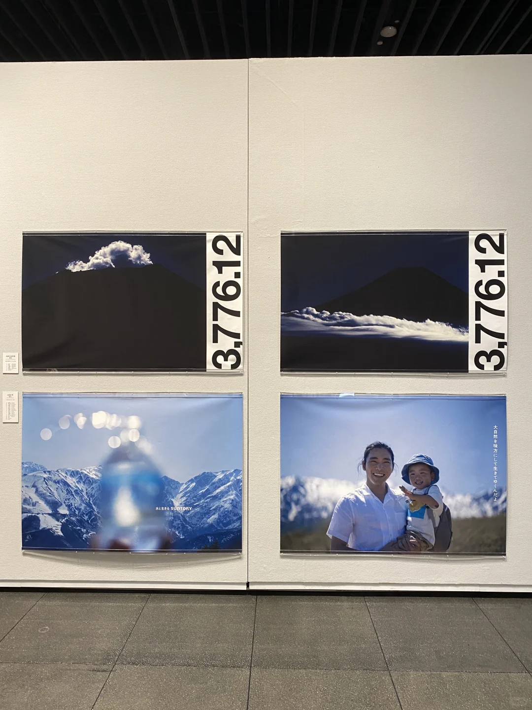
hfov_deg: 53.1
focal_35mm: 26
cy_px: 355
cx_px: 266
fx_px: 533
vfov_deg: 67.3
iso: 160
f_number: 1.8
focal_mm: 4.25
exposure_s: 1/50
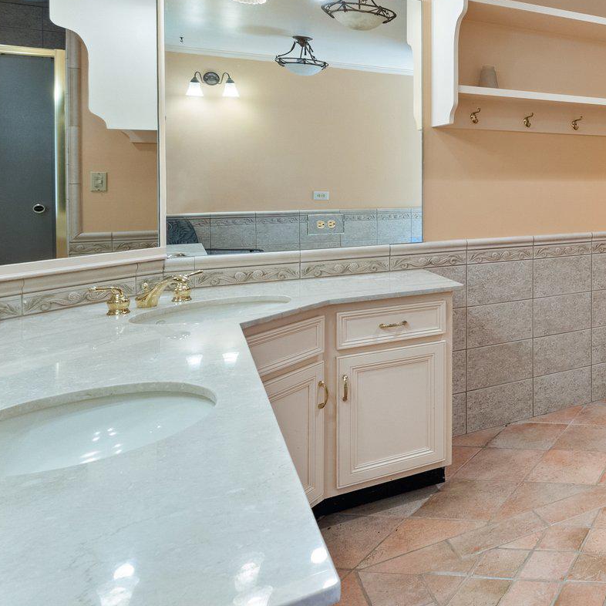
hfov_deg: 38.9
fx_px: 614
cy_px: 182
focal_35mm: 31
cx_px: 722
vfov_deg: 51.1
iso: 1250
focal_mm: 14
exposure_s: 1/800
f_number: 8
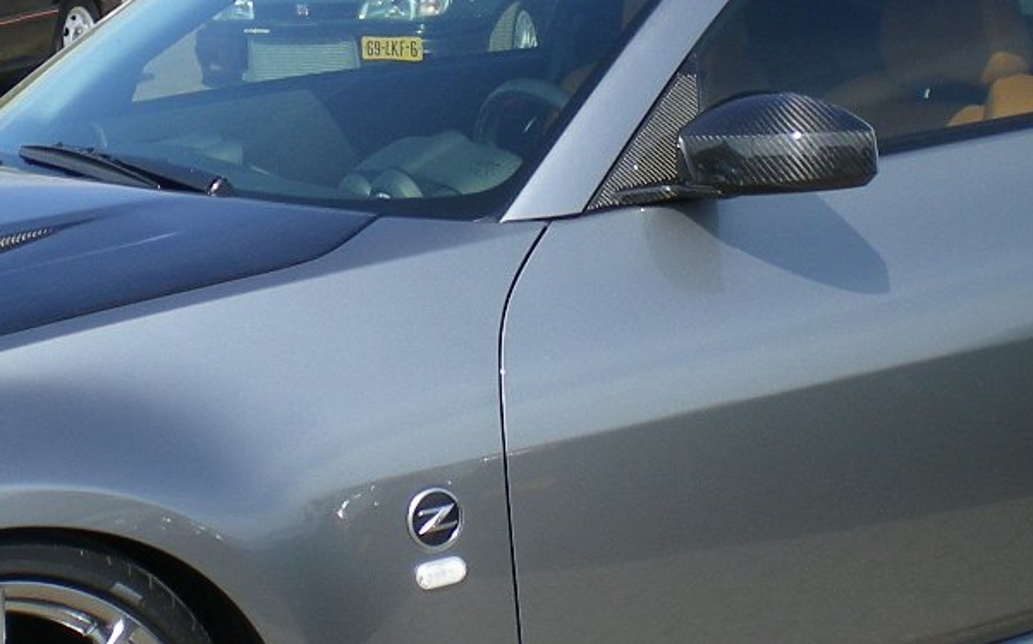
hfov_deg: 20.2
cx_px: 394
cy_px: 254
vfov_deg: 12.7
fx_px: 2898
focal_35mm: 103
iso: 50
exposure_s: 1/270
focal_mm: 6.3
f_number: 4.6
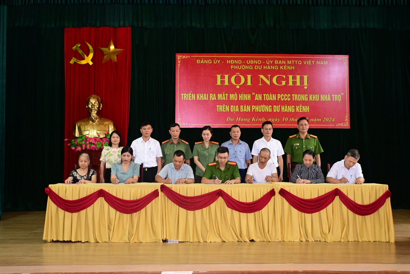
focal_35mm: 40
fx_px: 456
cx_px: 205
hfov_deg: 48.5
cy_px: 137
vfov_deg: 33.4
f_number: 5.6
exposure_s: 1/200
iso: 2000
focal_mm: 27
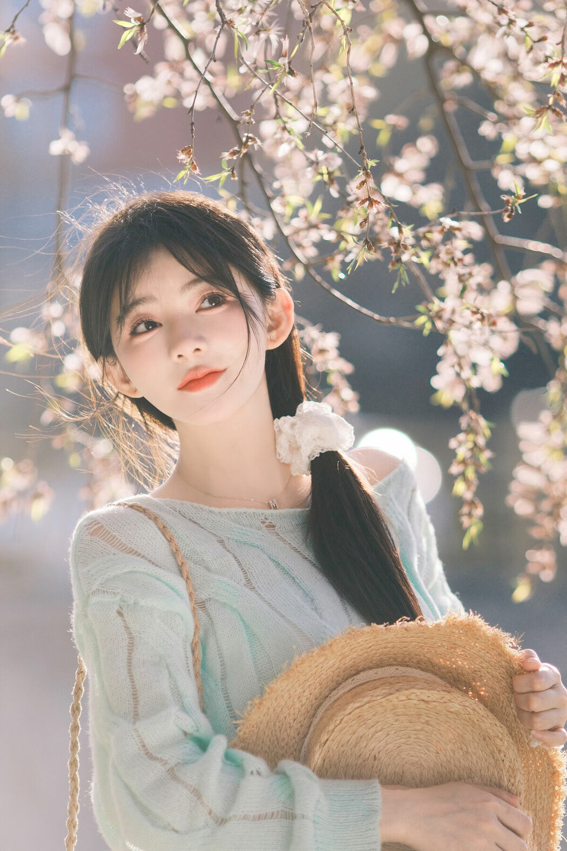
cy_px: 426
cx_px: 284
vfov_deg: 10.1
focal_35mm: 203
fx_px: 4795
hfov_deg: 6.8
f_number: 2
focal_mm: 135
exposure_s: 1/5000
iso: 1000
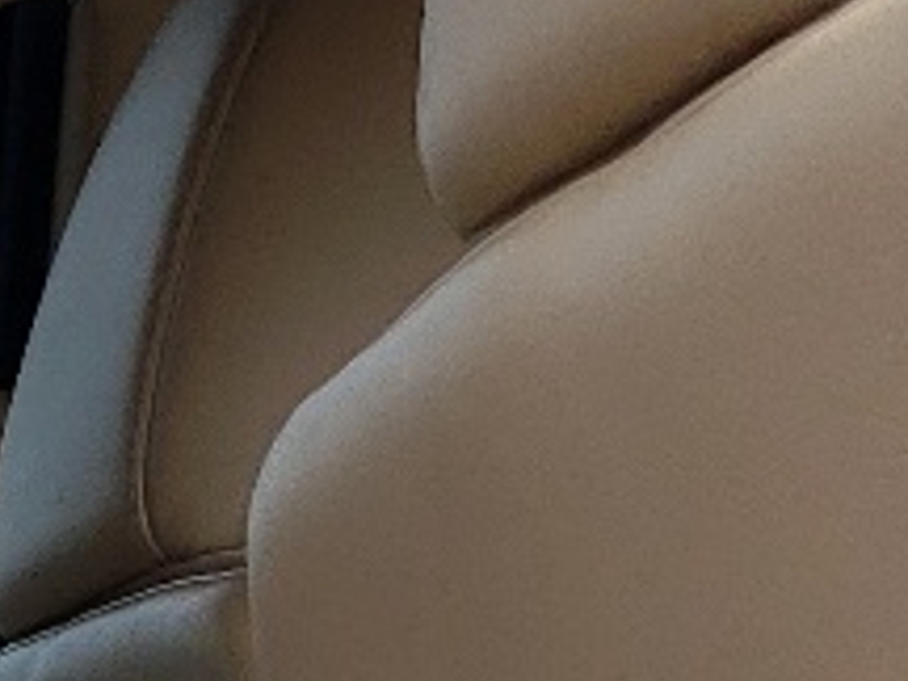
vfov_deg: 7.0
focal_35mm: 193
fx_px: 5063
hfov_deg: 9.3
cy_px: 1993
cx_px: -1127
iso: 50
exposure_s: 1/370
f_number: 1.5
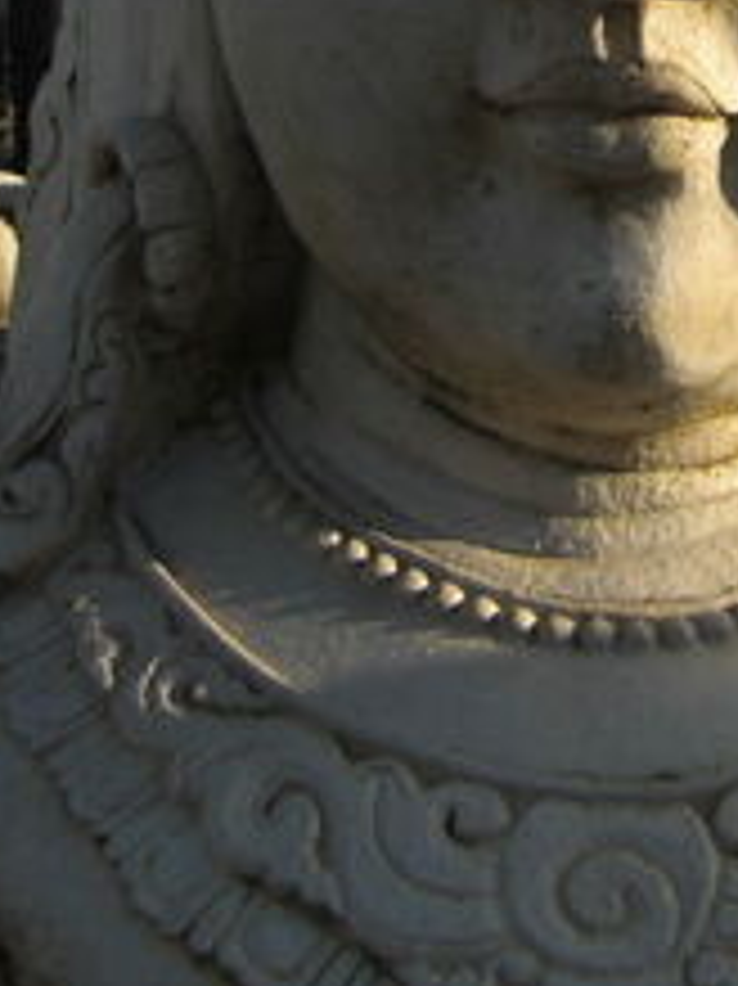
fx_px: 2333
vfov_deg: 22.8
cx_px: 644
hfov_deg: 17.7
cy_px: -27
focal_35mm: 82
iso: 50
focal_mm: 4.9
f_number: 2.6
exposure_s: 1/800
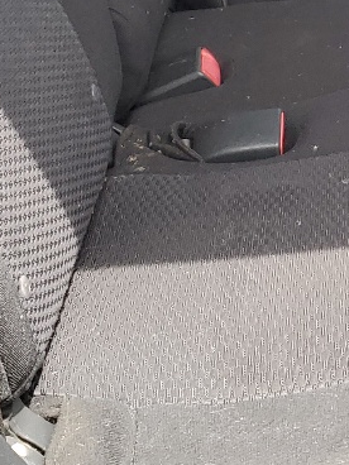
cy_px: -123
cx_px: 393
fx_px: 1519
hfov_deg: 12.8
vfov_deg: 16.5
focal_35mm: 113
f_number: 1.5
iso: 50
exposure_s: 1/345
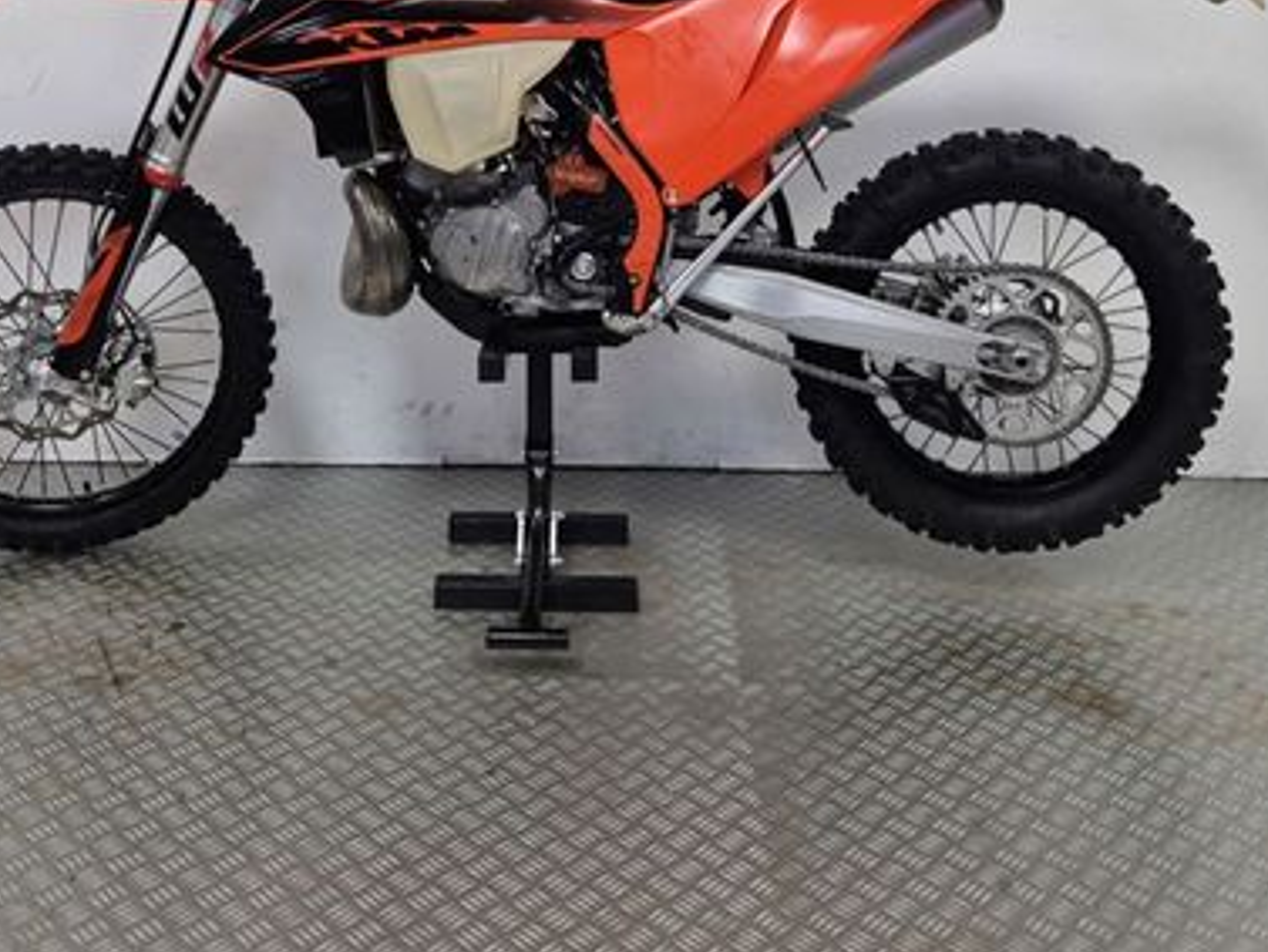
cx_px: 619
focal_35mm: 39
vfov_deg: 35.3
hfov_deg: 47.8
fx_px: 1429
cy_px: 155
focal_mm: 5.4
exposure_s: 1/100
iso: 200
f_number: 1.8
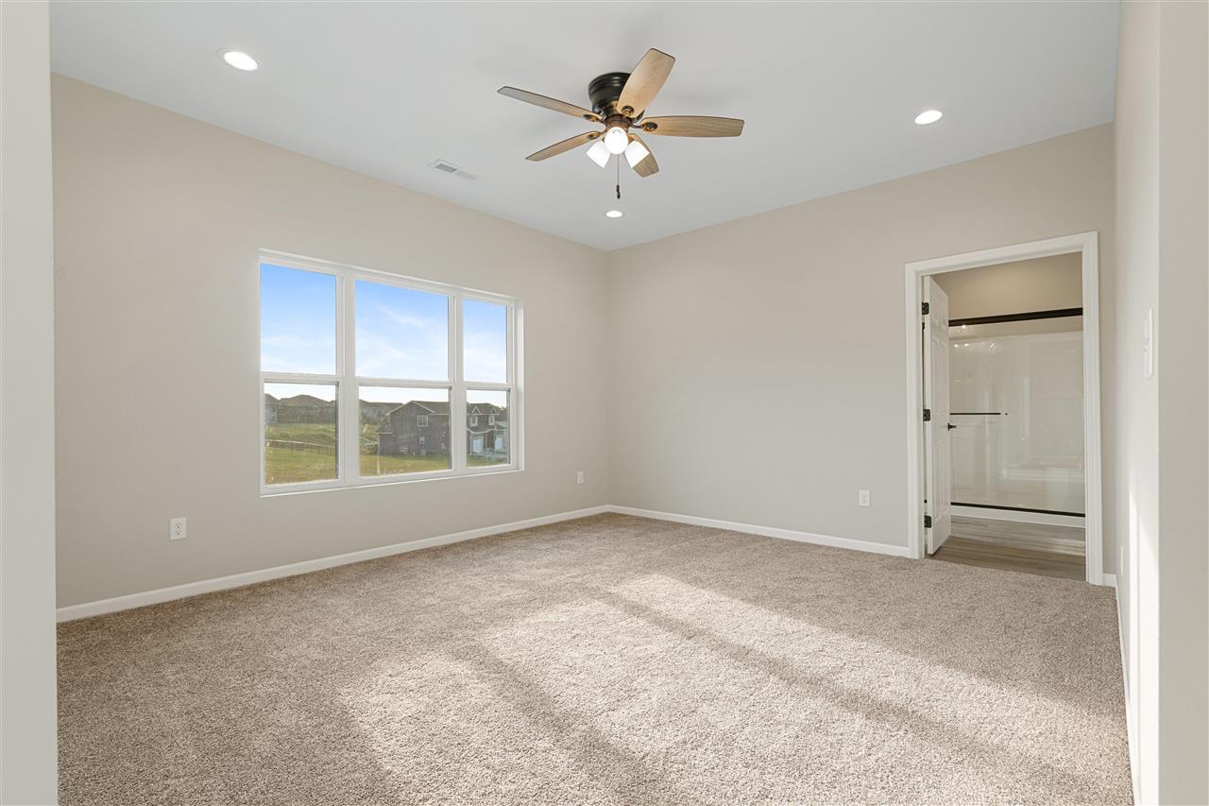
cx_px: 604
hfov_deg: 96.7
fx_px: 537
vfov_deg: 73.7
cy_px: 403
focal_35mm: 16
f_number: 9
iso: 800
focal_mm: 16
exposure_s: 1/30
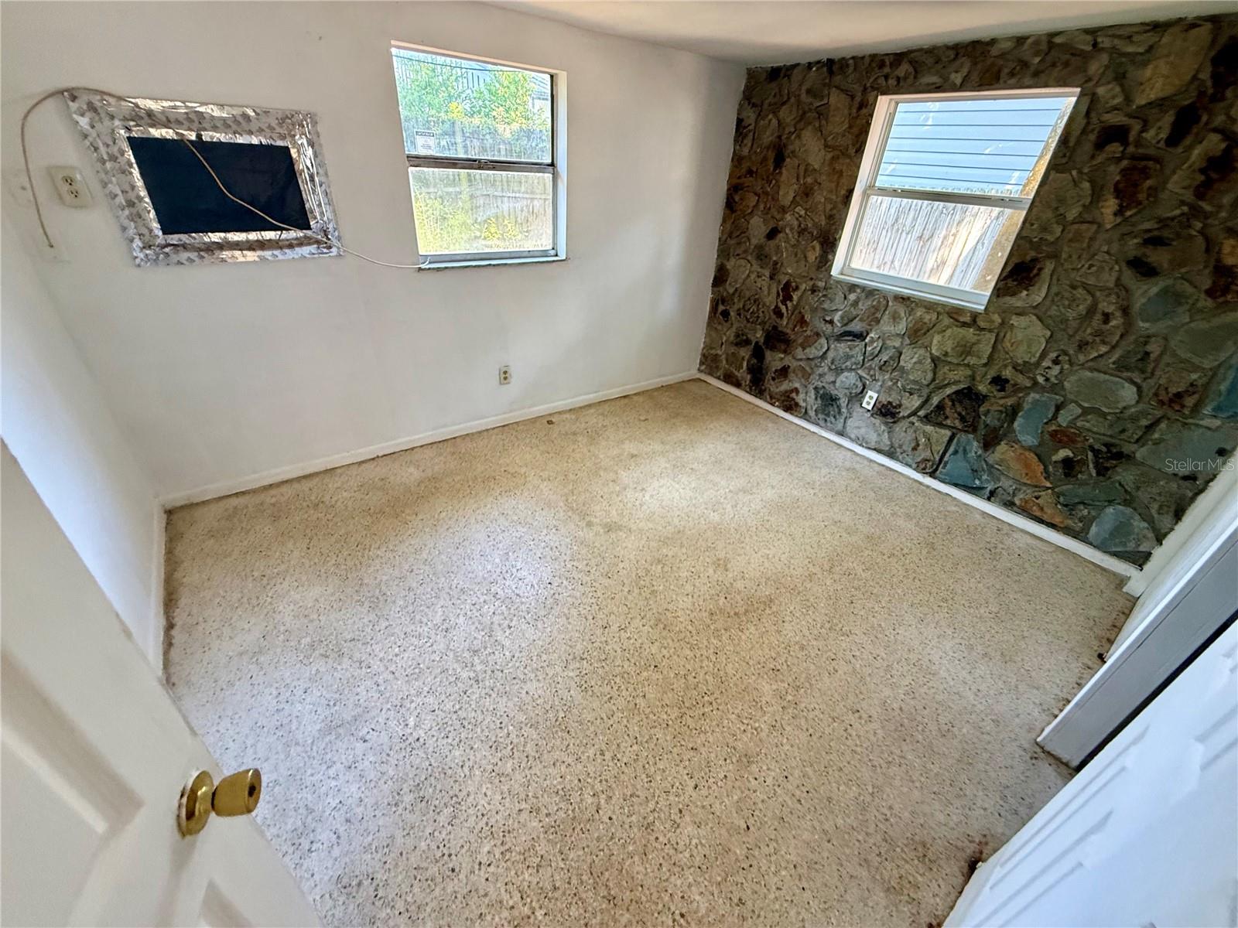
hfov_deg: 102.1
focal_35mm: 14
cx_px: 619
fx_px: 501
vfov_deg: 85.7
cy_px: 464
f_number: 2.2
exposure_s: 1/64
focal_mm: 2.22
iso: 320
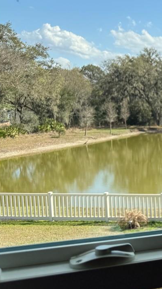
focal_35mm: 59
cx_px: 320
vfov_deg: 35.4
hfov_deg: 16.1
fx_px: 450
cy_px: 166
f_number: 1.78
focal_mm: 6.76
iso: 80
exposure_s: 1/2110
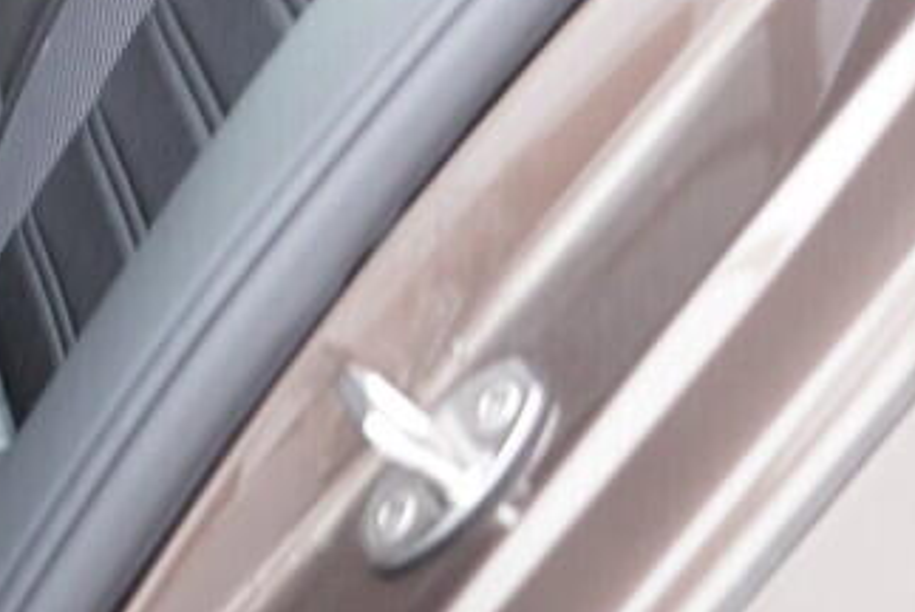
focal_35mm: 114
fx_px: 2900
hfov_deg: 16.5
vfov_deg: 11.9
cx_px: -408
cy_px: 41
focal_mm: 24
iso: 500
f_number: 2.8
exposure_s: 1/40
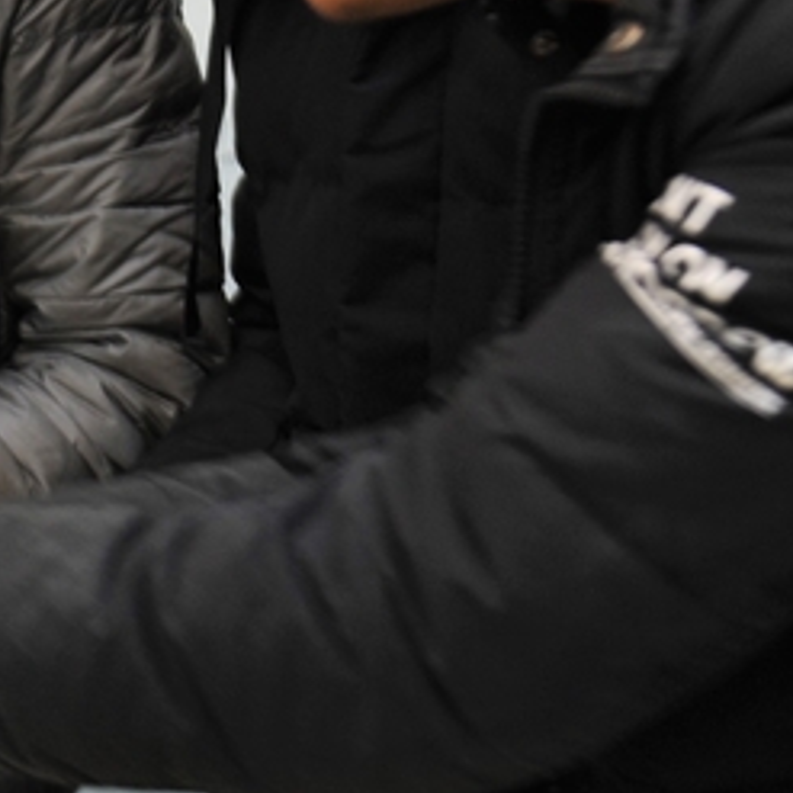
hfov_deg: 13.3
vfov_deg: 14.5
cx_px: -677
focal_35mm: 117
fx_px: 3032
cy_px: -95
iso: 800
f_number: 3.2
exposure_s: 1/50
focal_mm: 34
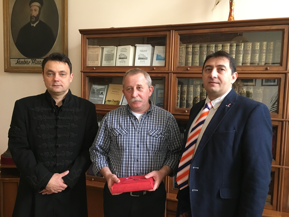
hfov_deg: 61.7
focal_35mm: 29
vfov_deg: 48.2
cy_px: 108
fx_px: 242
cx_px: 144
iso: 200
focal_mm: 4.15
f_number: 2.2
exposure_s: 1/20
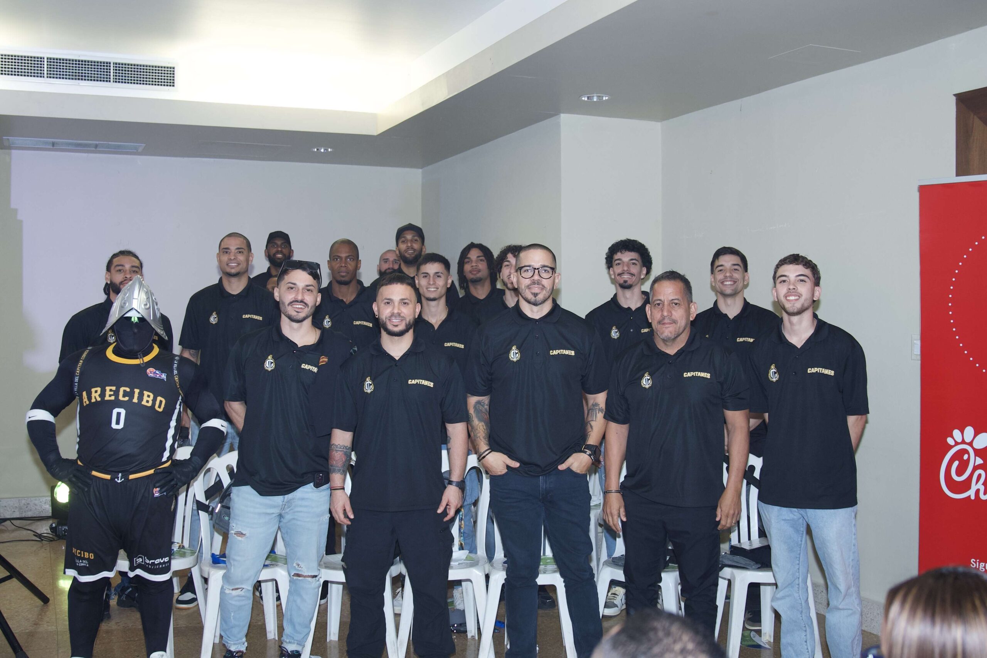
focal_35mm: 36
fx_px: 987
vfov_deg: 36.9
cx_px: 494
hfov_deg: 53.1
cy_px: 329
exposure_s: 1/200
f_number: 2.8
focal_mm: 24
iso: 800
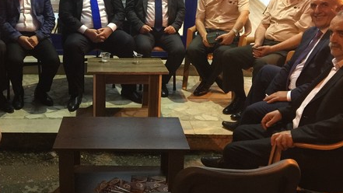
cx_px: 105
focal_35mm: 48
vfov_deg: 24.8
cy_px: 60
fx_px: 437
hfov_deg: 42.1
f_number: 2.2
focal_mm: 4.15
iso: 125
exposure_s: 1/10
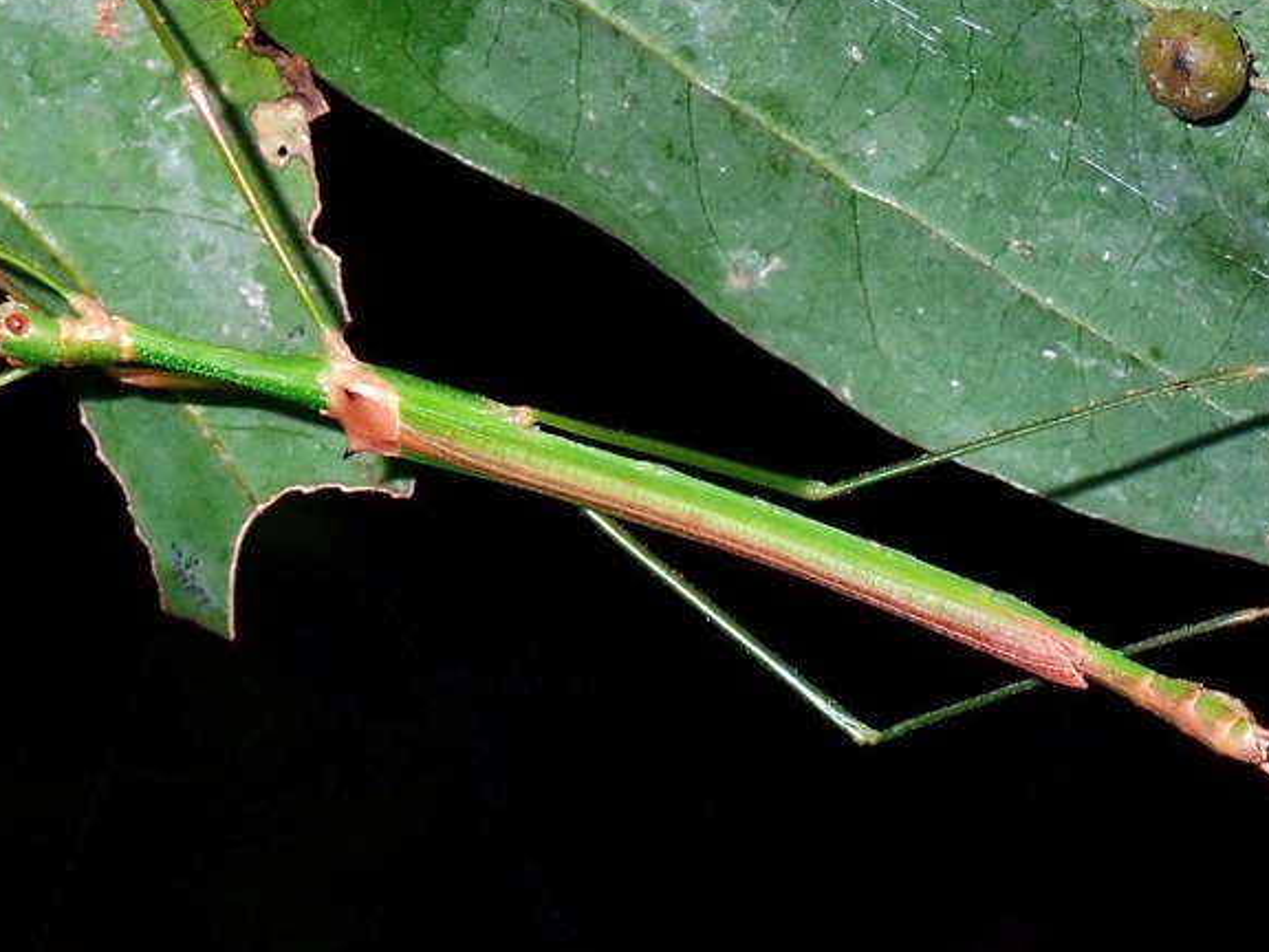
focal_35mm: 198
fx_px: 7259
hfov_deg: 10.0
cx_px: 212
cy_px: 296
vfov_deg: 7.5
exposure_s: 1/200
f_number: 6.3
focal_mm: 18
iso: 200
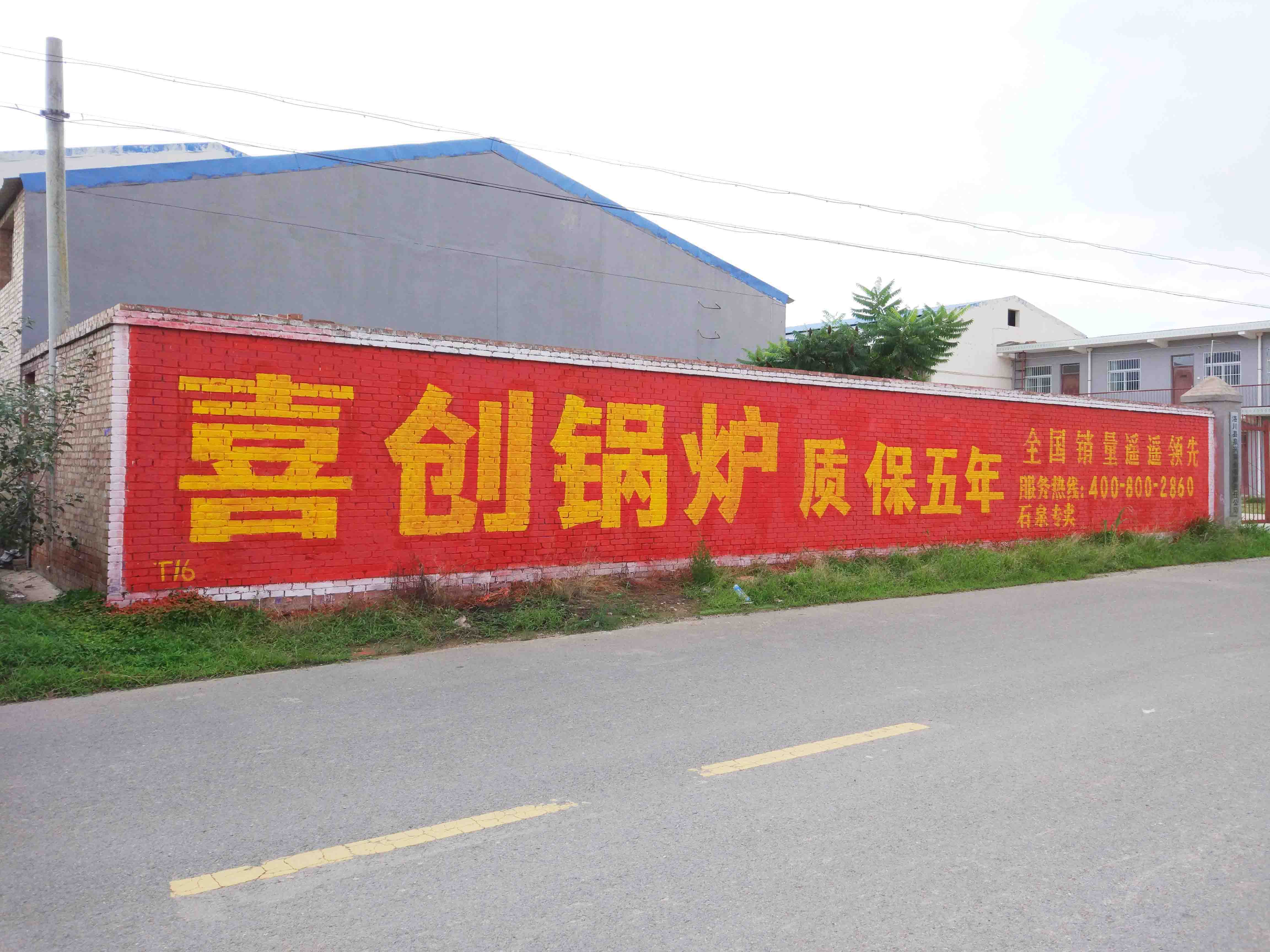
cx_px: 635
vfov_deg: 49.7
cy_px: 476
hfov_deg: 63.4
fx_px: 1027
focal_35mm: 28
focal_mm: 4.26
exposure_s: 1/449
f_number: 2
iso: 100
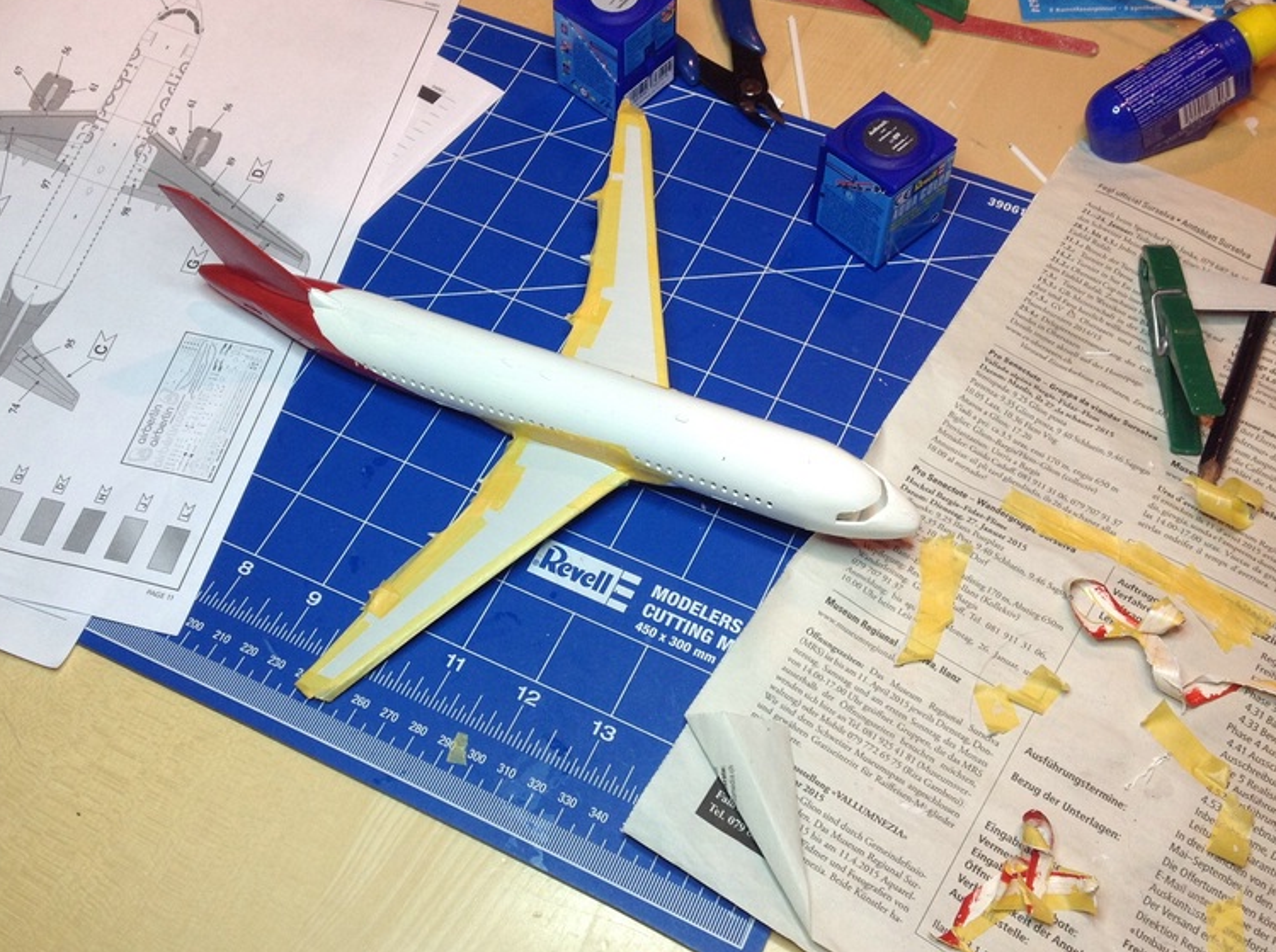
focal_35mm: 42
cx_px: 611
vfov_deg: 34.3
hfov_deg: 44.8
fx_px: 1546
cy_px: 464
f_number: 2.4
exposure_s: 1/33
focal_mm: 4.28
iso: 50
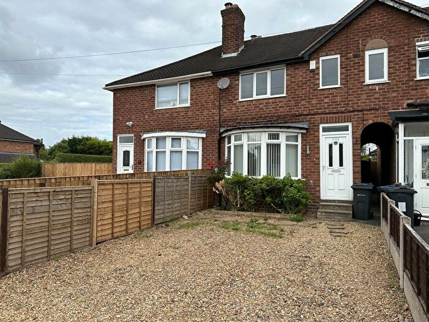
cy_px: 161
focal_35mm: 24
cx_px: 214
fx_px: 297
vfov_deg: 56.8
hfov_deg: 71.6
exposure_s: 1/2525
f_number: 1.78
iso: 80
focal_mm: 6.86
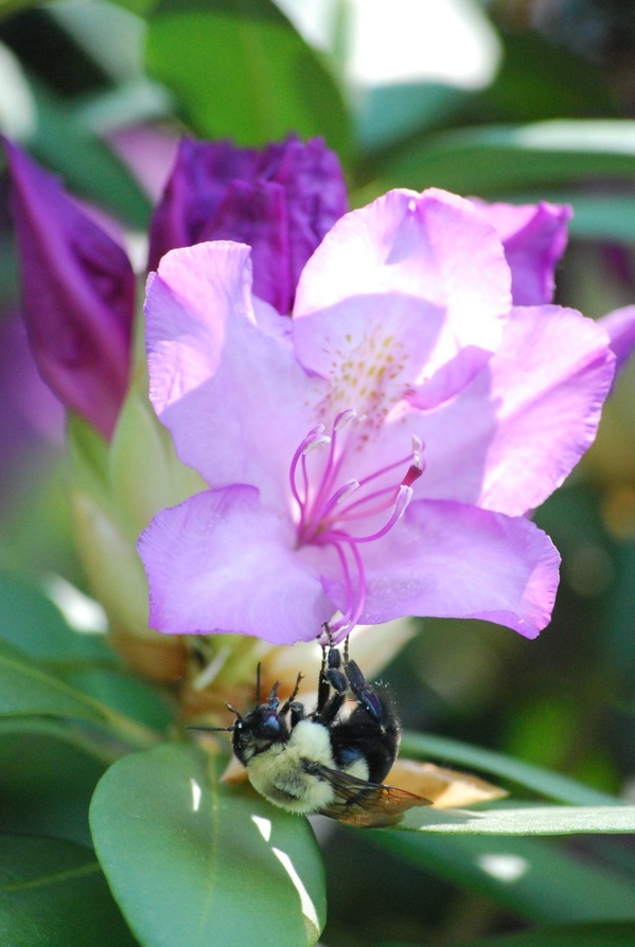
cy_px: 490
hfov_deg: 4.2
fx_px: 8621
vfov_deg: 6.3
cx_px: 319
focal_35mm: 327
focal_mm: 200
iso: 1600
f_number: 5.6
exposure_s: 1/500
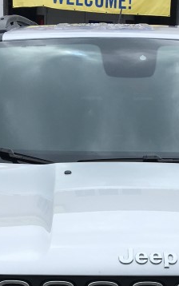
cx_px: 123
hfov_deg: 14.8
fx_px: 686
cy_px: 285
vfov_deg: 22.6
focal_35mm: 88
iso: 25
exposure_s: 1/1923
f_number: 2.2
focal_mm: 4.15
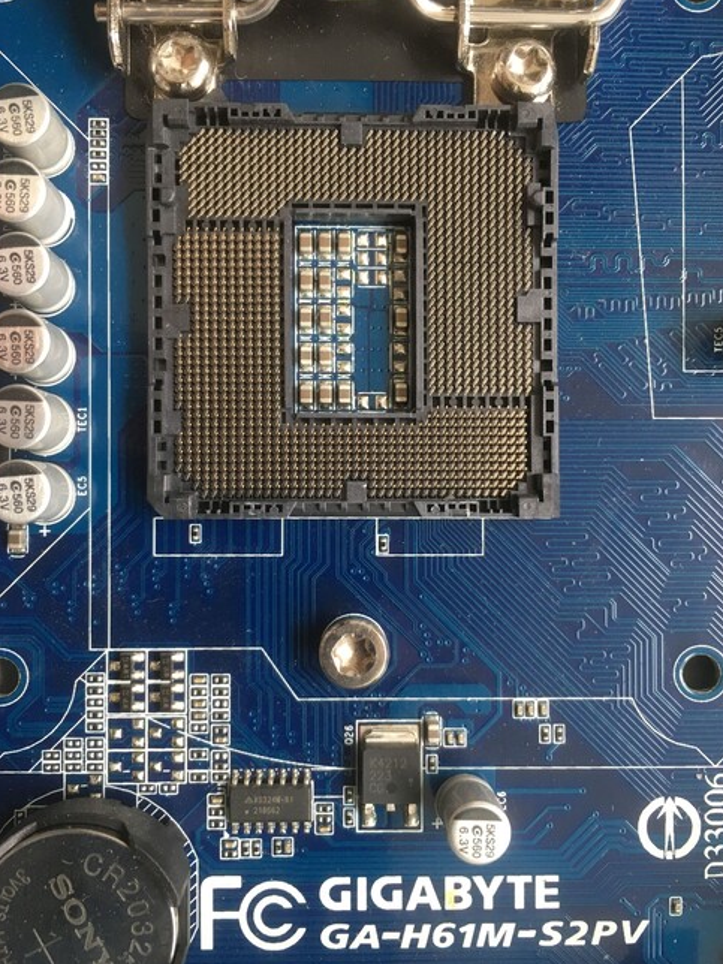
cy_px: 486
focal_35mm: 30
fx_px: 835
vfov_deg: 60.0
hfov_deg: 46.8
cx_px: 359
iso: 50
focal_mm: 4.15
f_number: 2.2
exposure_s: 1/33
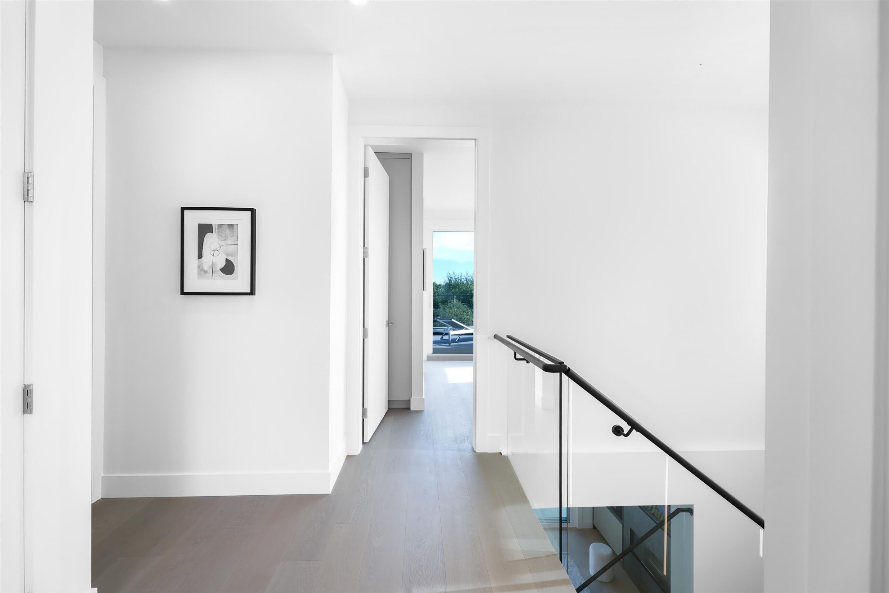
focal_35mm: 16
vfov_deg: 73.8
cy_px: 296
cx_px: 444
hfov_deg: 96.7
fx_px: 395
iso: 64
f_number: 6.3
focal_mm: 16
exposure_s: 1/25
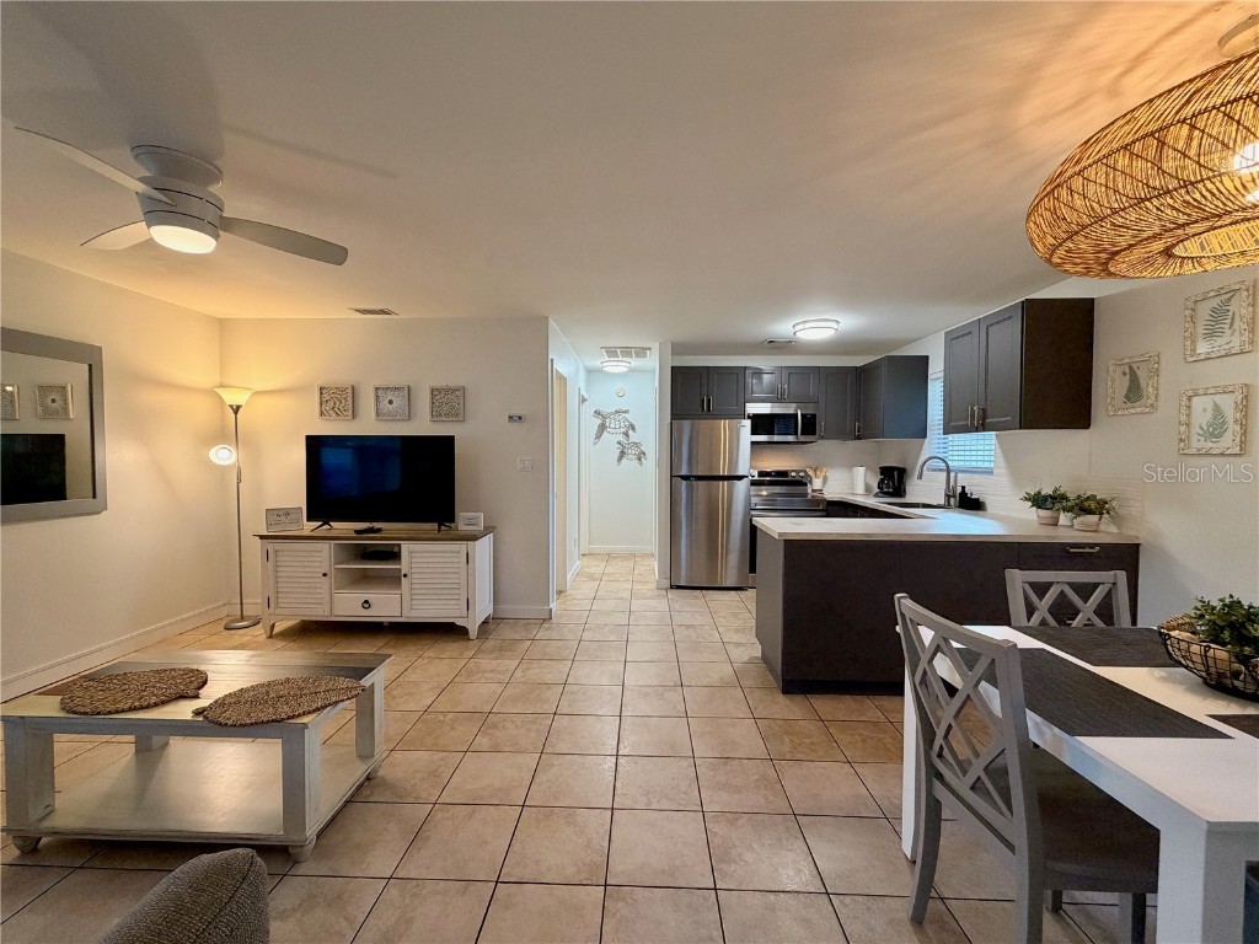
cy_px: 472
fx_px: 509
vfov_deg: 85.7
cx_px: 630
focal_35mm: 14
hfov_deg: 102.1
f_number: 2.2
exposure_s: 1/60
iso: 200
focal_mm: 2.22
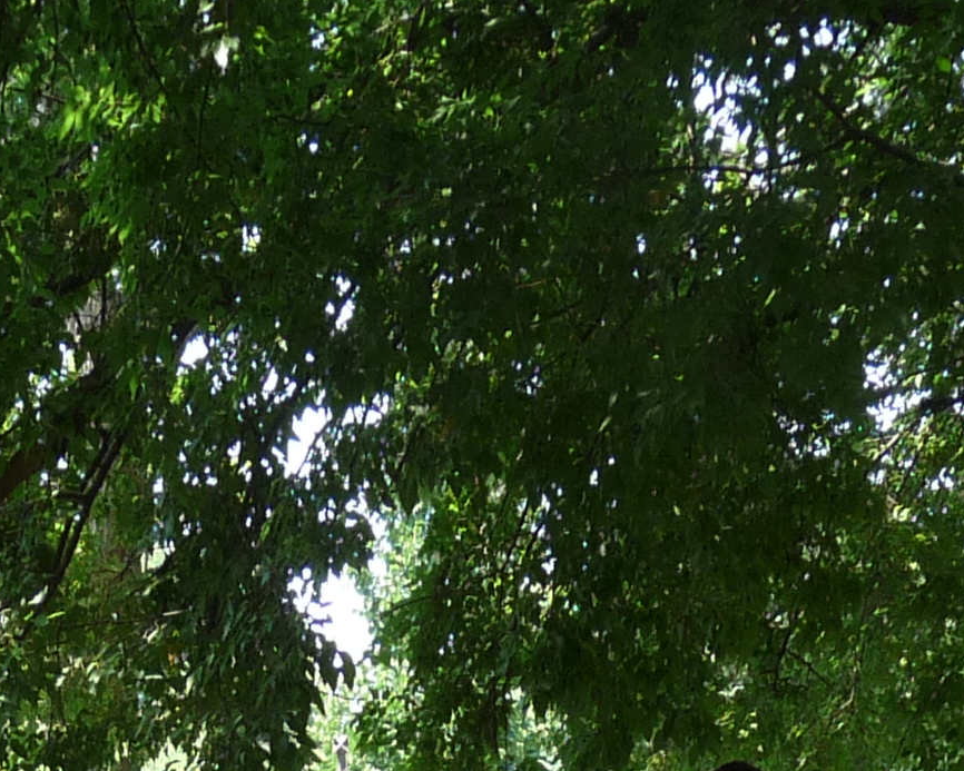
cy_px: 1386
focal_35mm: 111
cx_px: 327
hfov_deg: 17.3
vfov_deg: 12.7
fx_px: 3167
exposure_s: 1/100
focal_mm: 4.8
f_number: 3.6
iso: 100
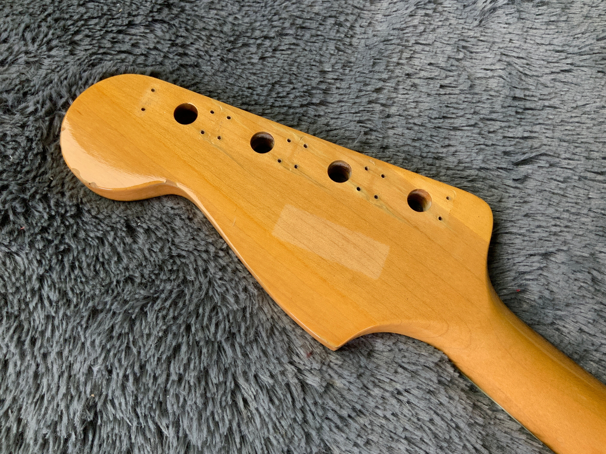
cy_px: 227
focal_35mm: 29
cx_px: 303
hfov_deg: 61.7
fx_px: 508
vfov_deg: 48.2
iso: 50
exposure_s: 1/100
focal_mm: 3
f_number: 1.8
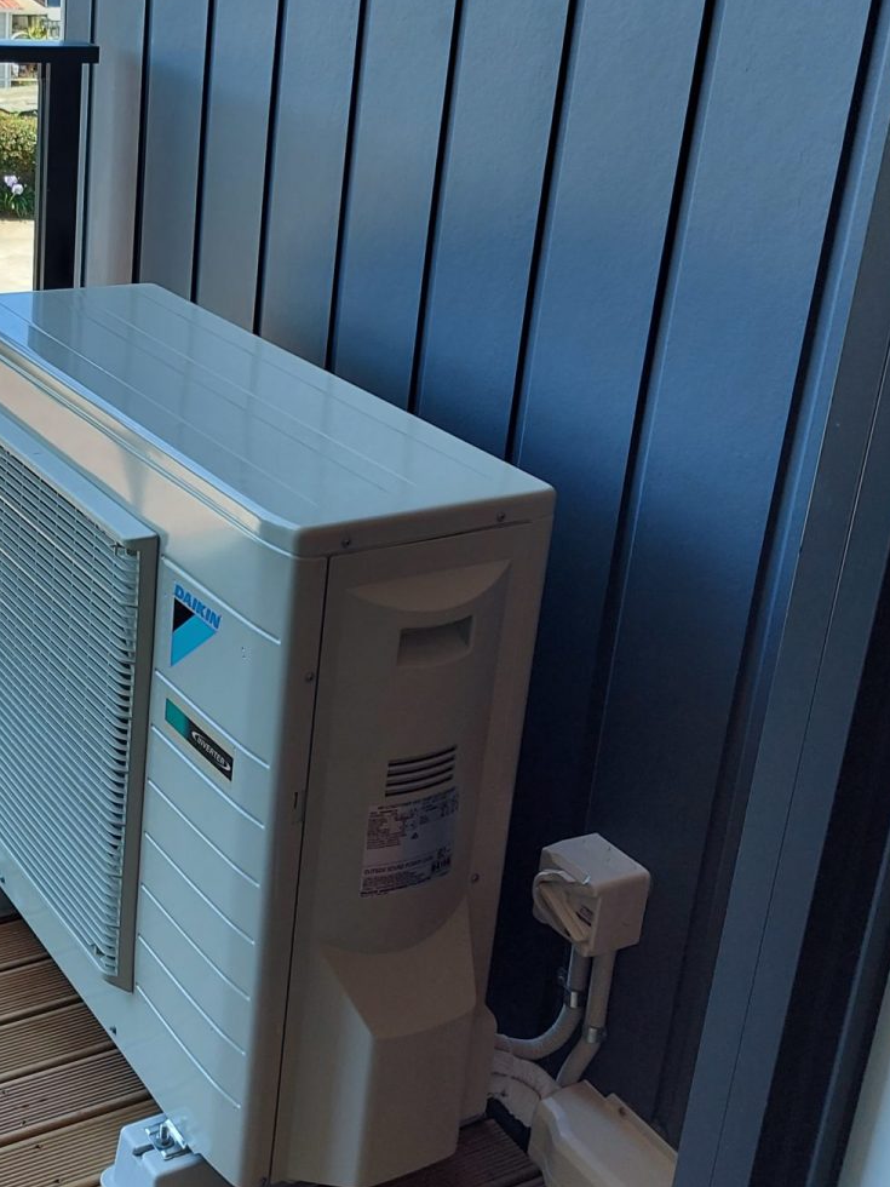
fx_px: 1611
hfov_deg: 30.3
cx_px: 203
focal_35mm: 47
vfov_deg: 40.2
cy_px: 472
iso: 32
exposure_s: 1/230
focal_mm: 5.23
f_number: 1.8
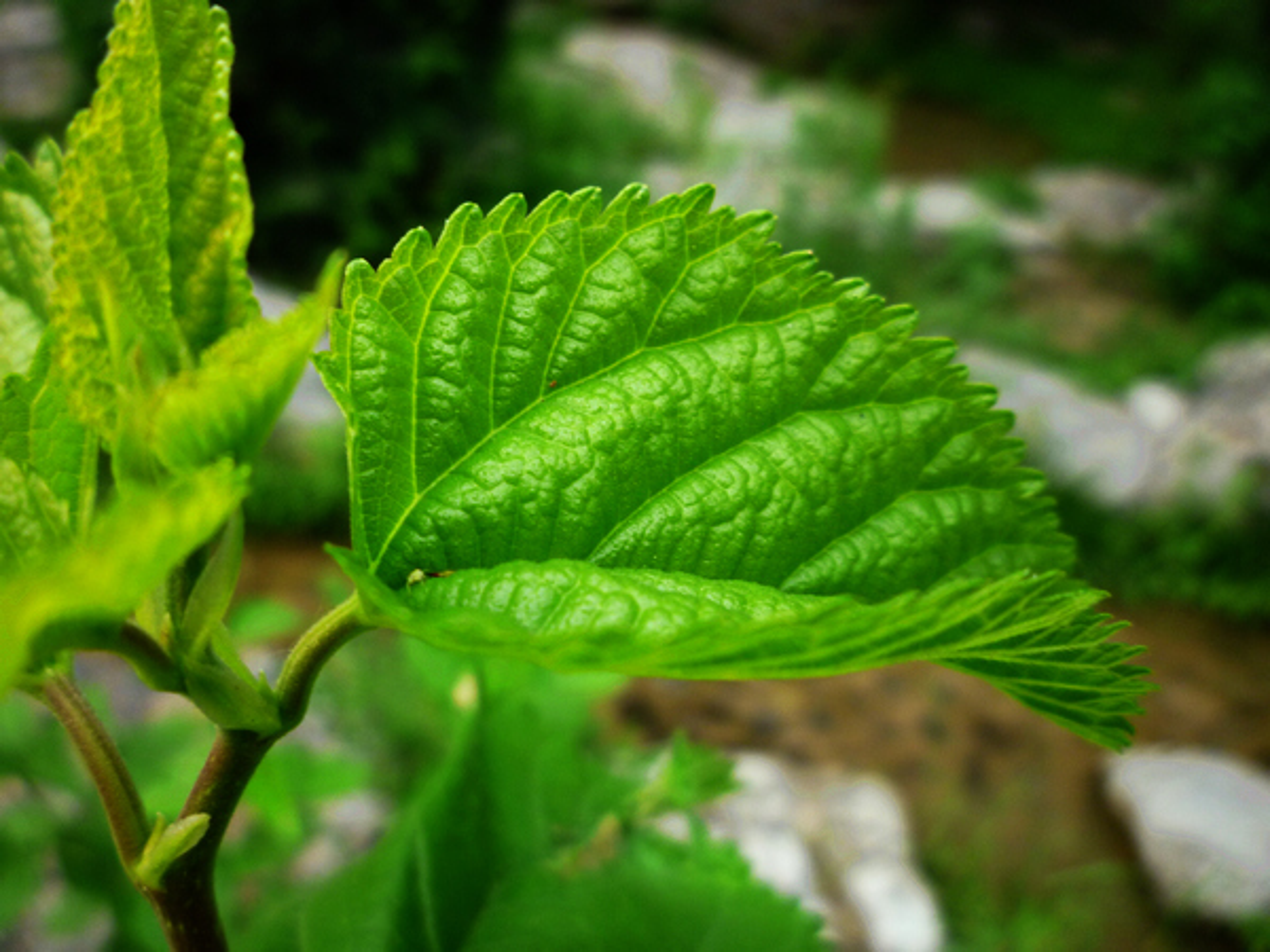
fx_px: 1064
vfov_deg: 48.2
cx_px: 635
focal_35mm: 29
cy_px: 476
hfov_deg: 61.7
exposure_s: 1/60
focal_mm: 5.2
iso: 200
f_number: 3.3
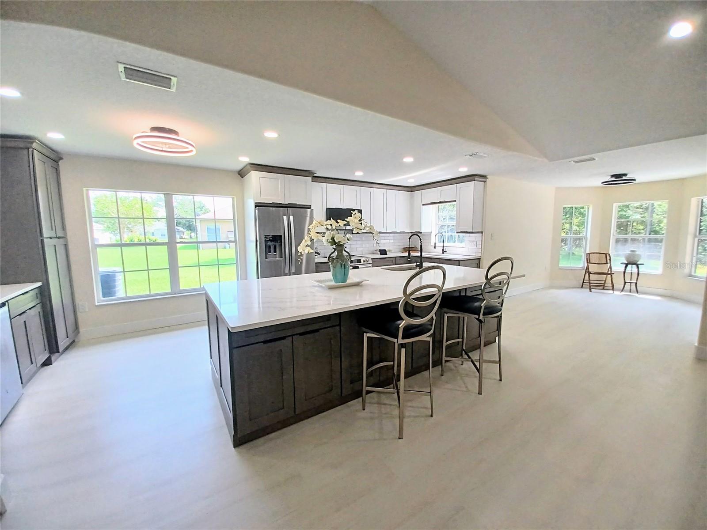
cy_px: 265
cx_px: 354
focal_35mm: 13
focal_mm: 1.42
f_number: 2.2
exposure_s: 1/120
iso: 64
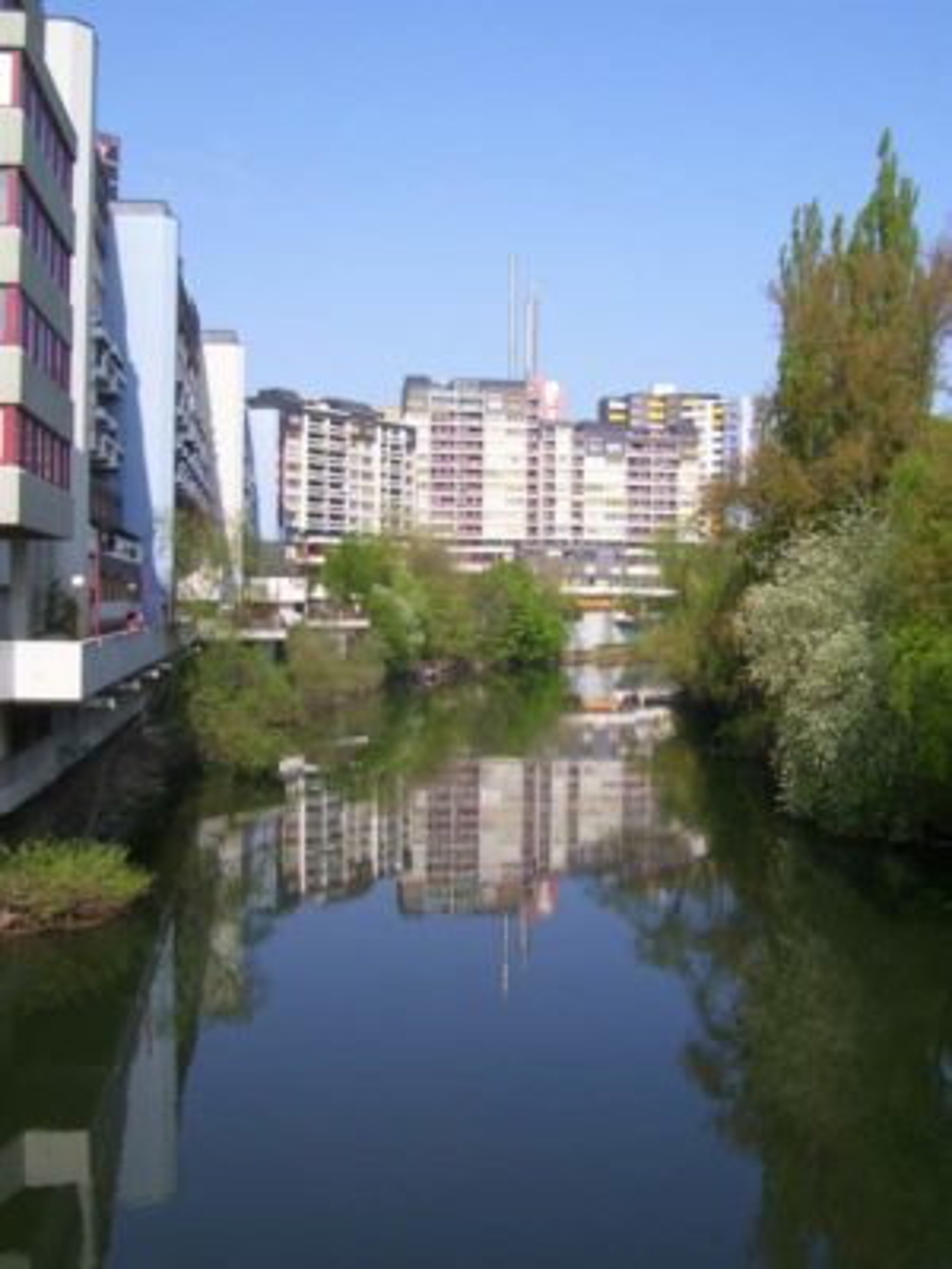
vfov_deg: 50.1
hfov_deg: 38.7
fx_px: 1357
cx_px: 476
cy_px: 634
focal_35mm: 37
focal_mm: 6
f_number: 4.8
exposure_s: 1/500
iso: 80
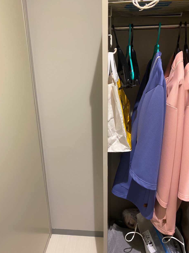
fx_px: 197
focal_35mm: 27
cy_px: 130
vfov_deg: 65.3
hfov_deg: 51.3
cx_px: 93
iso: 200
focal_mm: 4.25
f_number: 1.8
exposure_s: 1/50
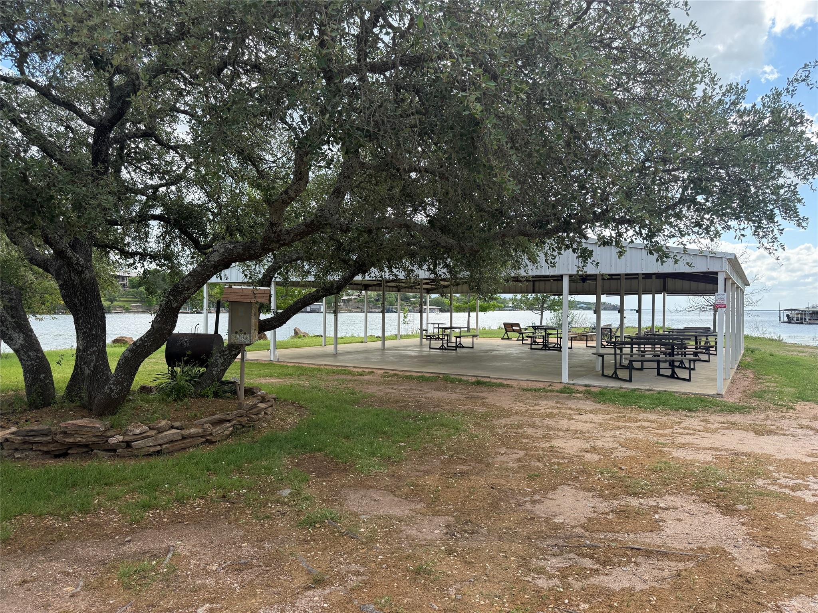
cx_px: 409
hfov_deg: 71.6
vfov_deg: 56.8
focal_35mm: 24
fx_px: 567
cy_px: 306
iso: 100
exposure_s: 1/1553
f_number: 1.78
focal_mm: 6.76
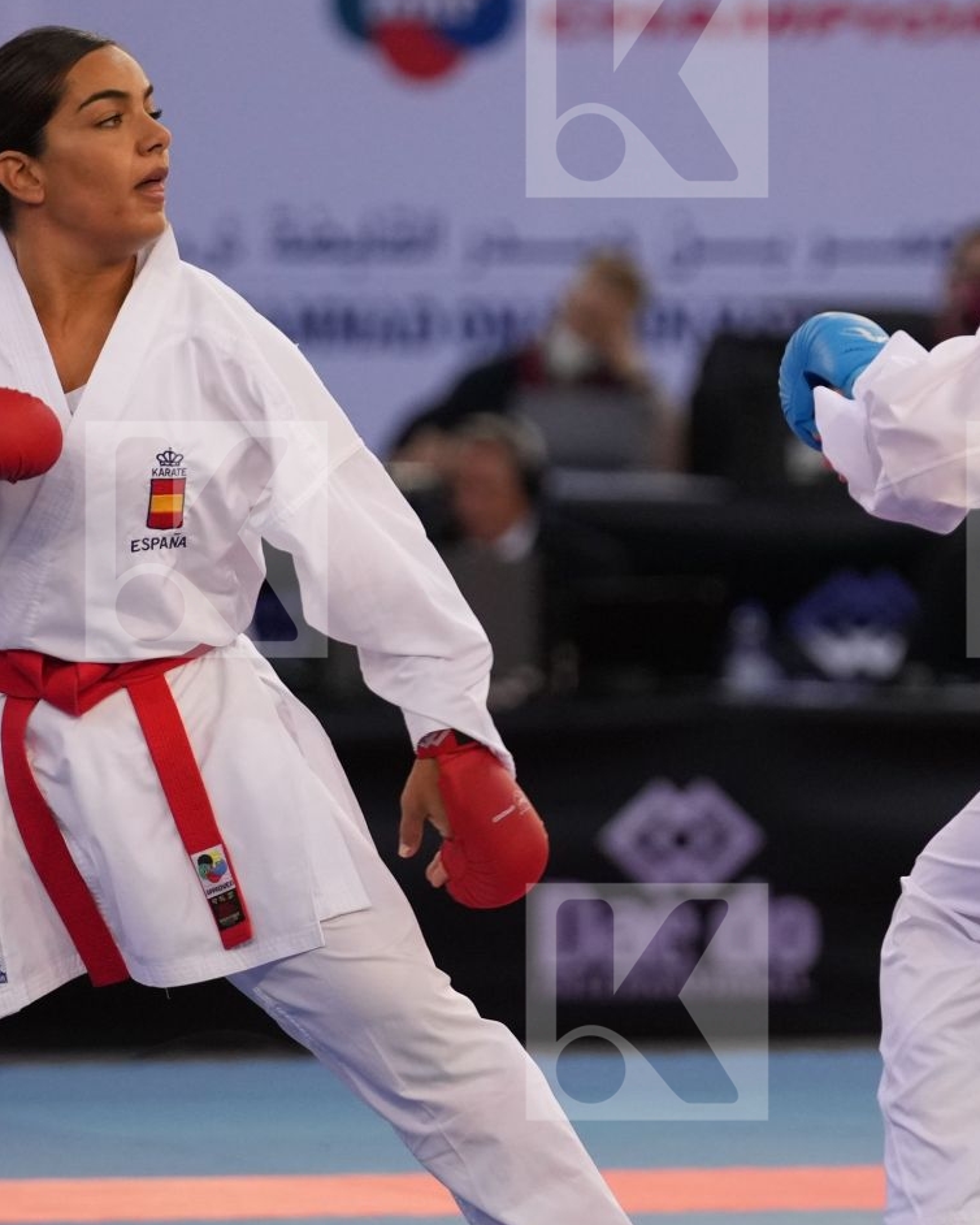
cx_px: 647
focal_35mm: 486
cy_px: 540
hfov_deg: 3.2
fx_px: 17614
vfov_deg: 4.0
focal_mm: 181
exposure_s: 1/1000
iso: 2000
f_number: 2.8
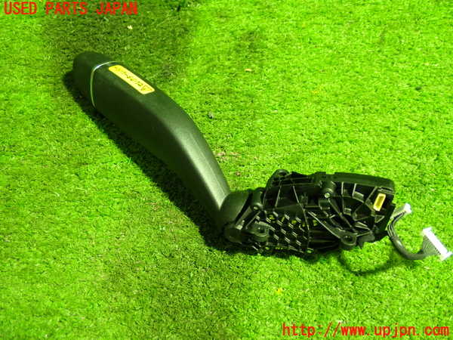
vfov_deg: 35.1
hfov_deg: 45.8
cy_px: 170
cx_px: 226
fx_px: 537
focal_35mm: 41
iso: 800
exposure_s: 1/25
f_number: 2.8
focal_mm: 7.31
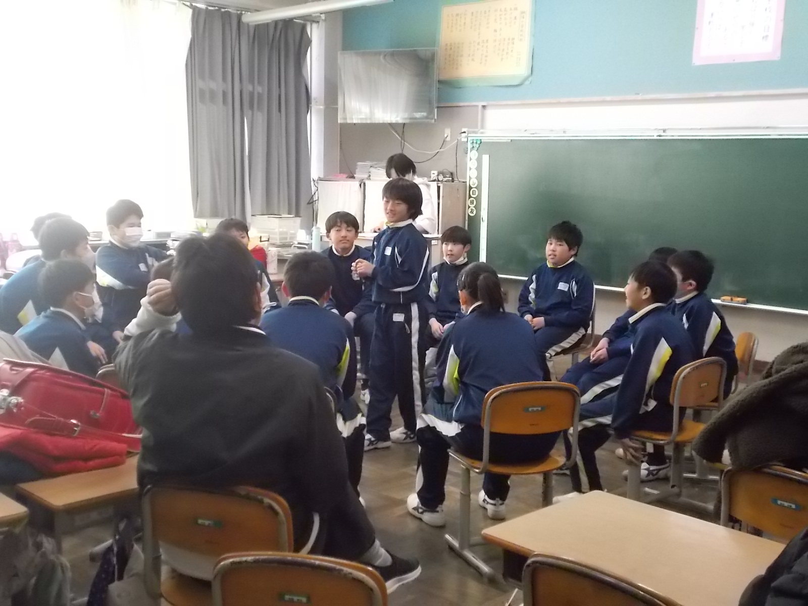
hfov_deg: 42.9
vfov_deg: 32.9
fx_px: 1027
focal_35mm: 44
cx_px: 404
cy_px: 303
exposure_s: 1/80
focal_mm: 7.9
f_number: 4.2
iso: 800
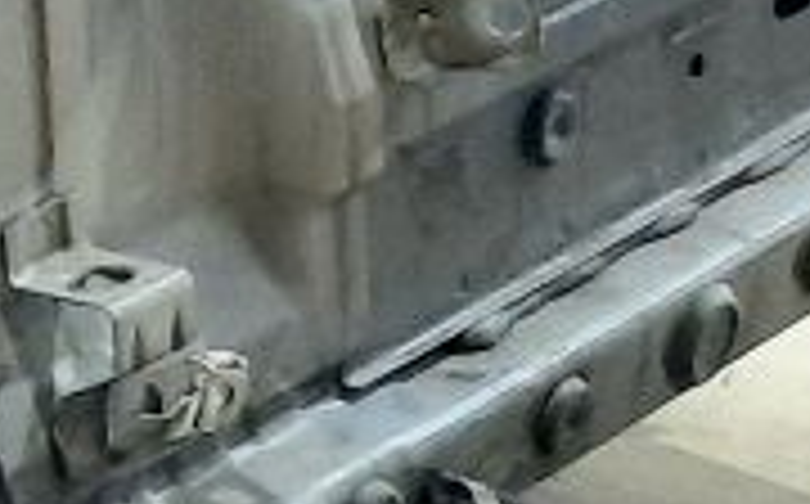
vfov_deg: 7.3
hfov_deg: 9.3
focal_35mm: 177
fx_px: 3902
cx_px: -1674
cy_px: -256
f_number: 2
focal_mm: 4.6
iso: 640
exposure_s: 1/25
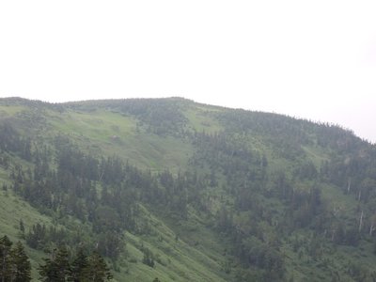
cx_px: 188
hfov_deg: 19.6
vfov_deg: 14.8
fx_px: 1086
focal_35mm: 100
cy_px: 141
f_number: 4.9
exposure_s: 1/250
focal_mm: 17.9
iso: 160
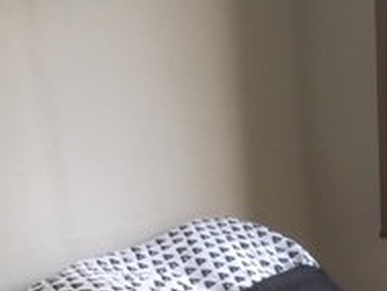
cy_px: 488
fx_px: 1096
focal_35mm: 98
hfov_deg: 19.3
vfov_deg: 13.8
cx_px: 403
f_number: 2.2
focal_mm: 4.15
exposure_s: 1/33
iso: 125
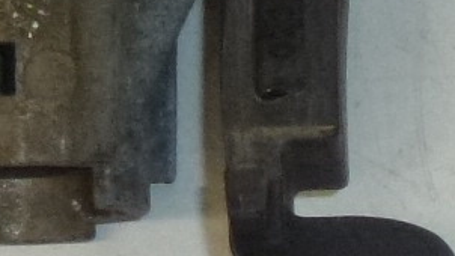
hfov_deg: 5.4
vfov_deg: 3.2
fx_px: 4634
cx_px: 1095
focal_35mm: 384
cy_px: -154
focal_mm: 9.4
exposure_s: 1/250
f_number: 4.3
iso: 400
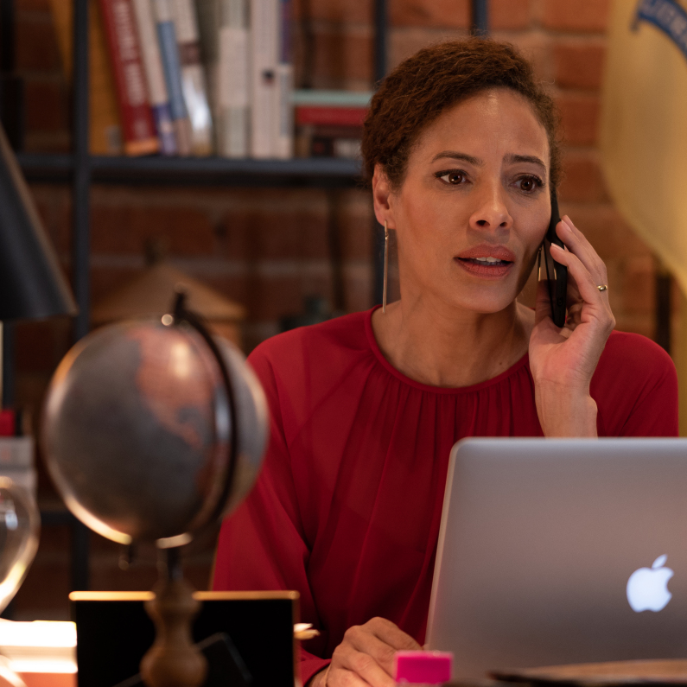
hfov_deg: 10.7
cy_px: 345
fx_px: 3660
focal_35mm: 163
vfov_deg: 10.7
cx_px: 279
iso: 800
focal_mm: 85
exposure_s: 1/250
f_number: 1.8
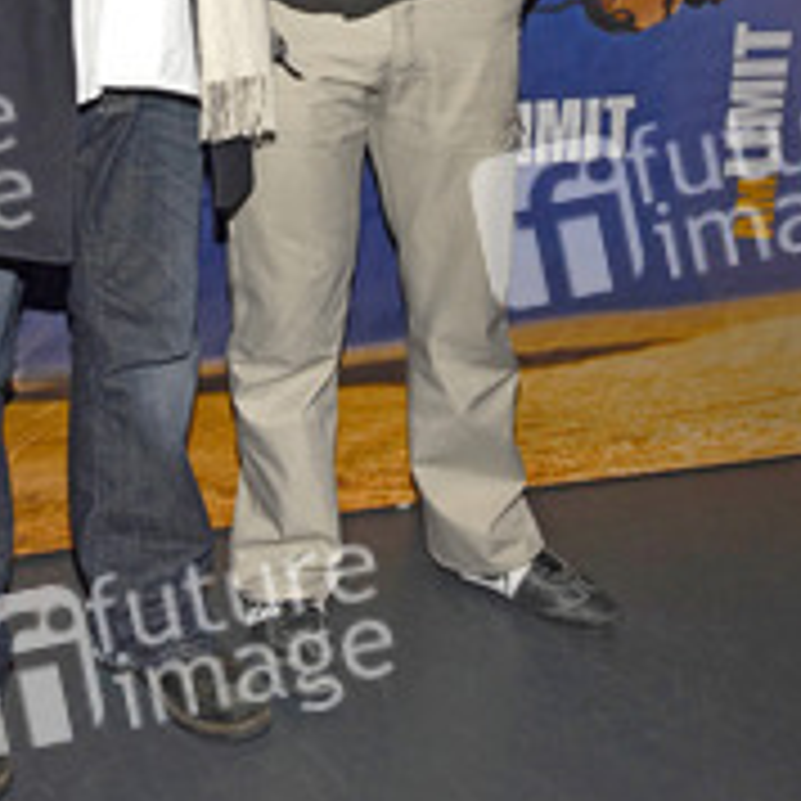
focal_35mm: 66
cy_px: -22
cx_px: 297
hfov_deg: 26.0
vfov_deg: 24.8
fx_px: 1727
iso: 400
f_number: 4.5
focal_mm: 23
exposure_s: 1/60
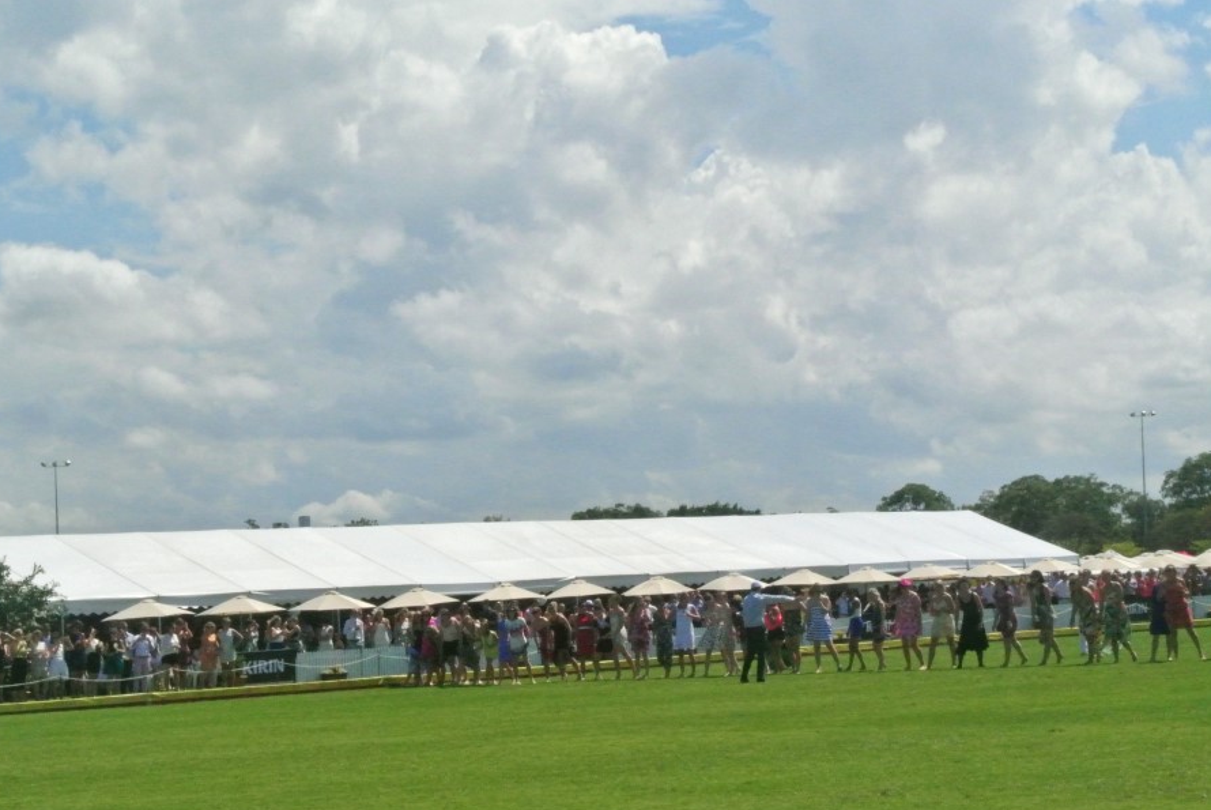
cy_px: 454
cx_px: 559
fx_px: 3064
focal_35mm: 91
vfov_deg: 15.1
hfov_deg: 22.4
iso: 3200
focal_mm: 30
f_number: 16
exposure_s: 1/4000
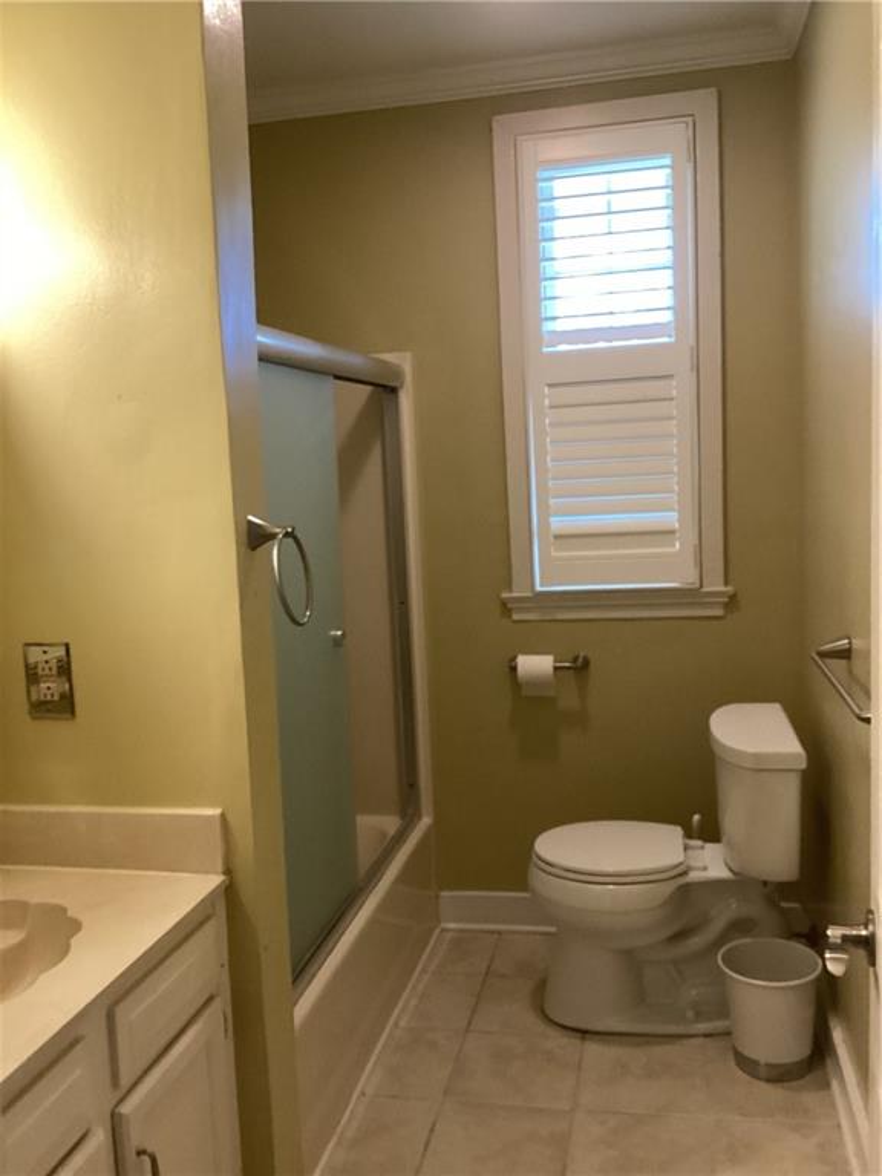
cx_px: 441
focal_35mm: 31
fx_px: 1053
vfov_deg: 58.4
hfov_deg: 45.4
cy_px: 588
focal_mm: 3.3
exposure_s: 1/60
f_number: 2.4
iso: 320
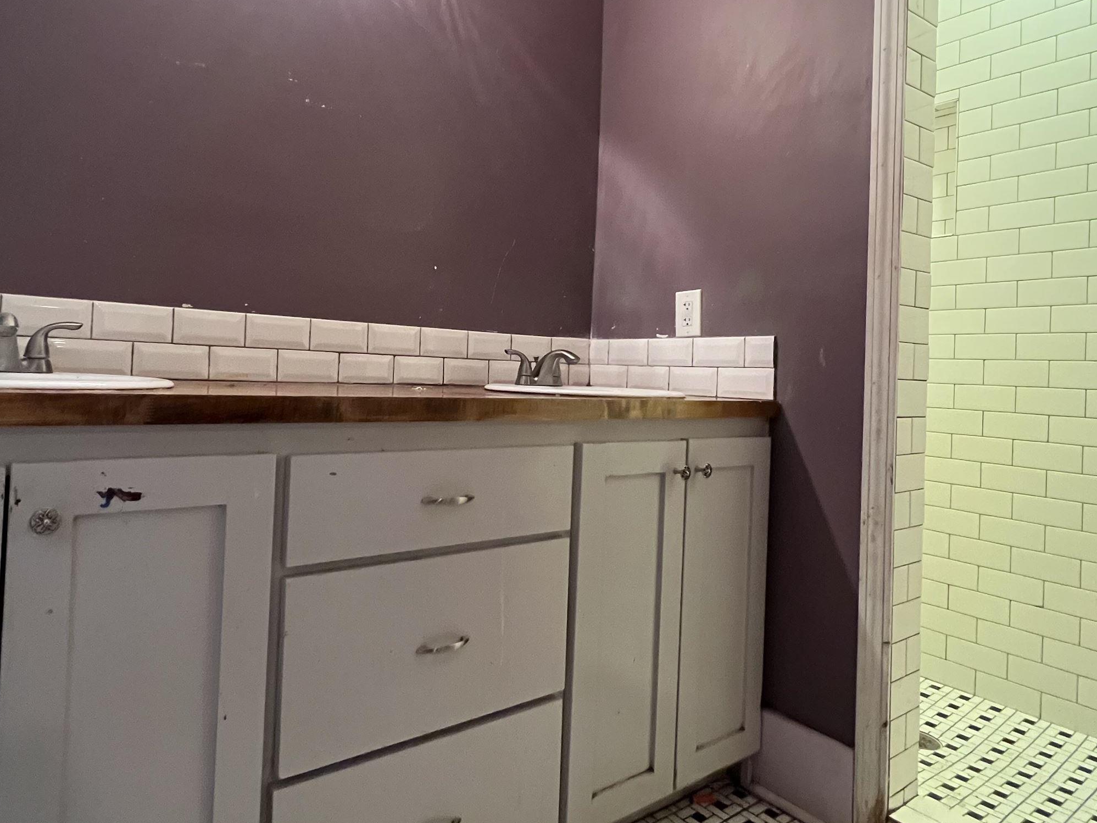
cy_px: 355
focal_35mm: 20
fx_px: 634
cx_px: 458
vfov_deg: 65.7
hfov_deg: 81.1
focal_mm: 1.57
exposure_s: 1/60
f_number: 1.8
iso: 800
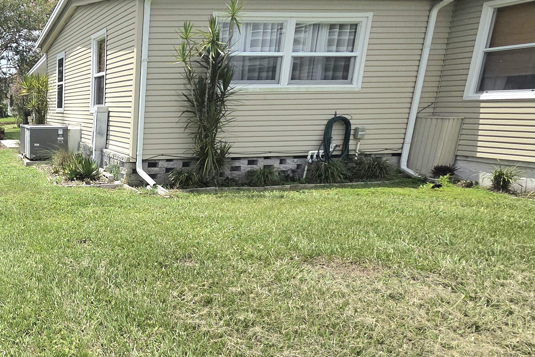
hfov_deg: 52.3
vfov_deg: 46.2
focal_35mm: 28
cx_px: 2
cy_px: 210
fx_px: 416
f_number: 2.2
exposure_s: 1/5000
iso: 50
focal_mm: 2.2
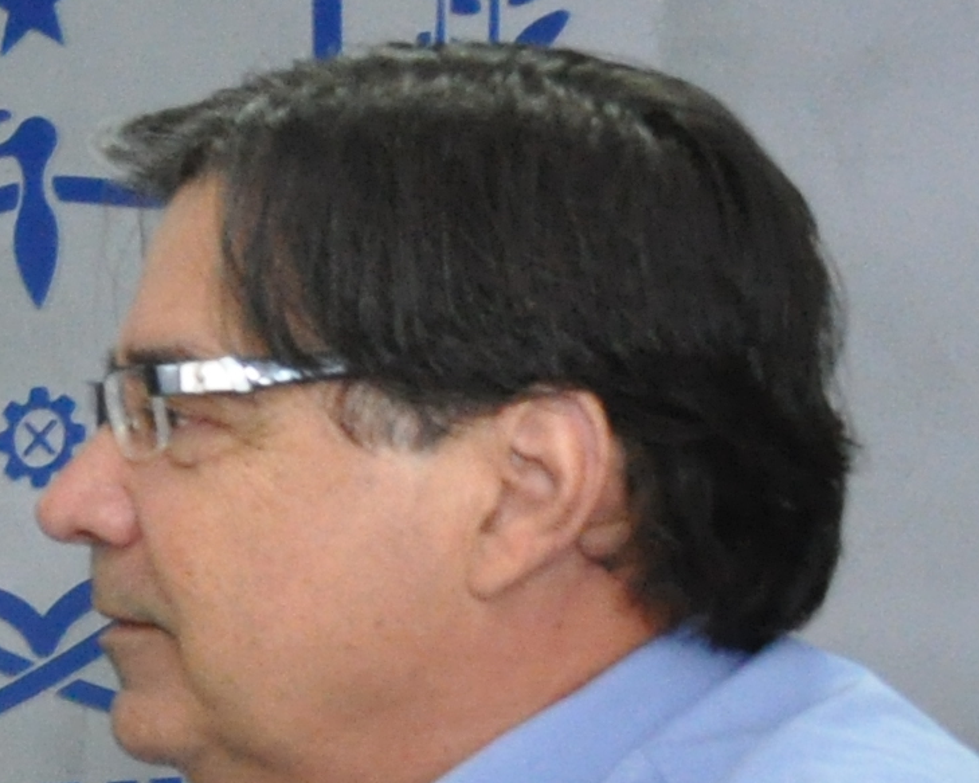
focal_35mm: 174
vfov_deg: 8.6
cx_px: -1421
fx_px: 5034
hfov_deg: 9.7
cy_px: 1395
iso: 1600
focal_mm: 21
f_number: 5
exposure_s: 1/100
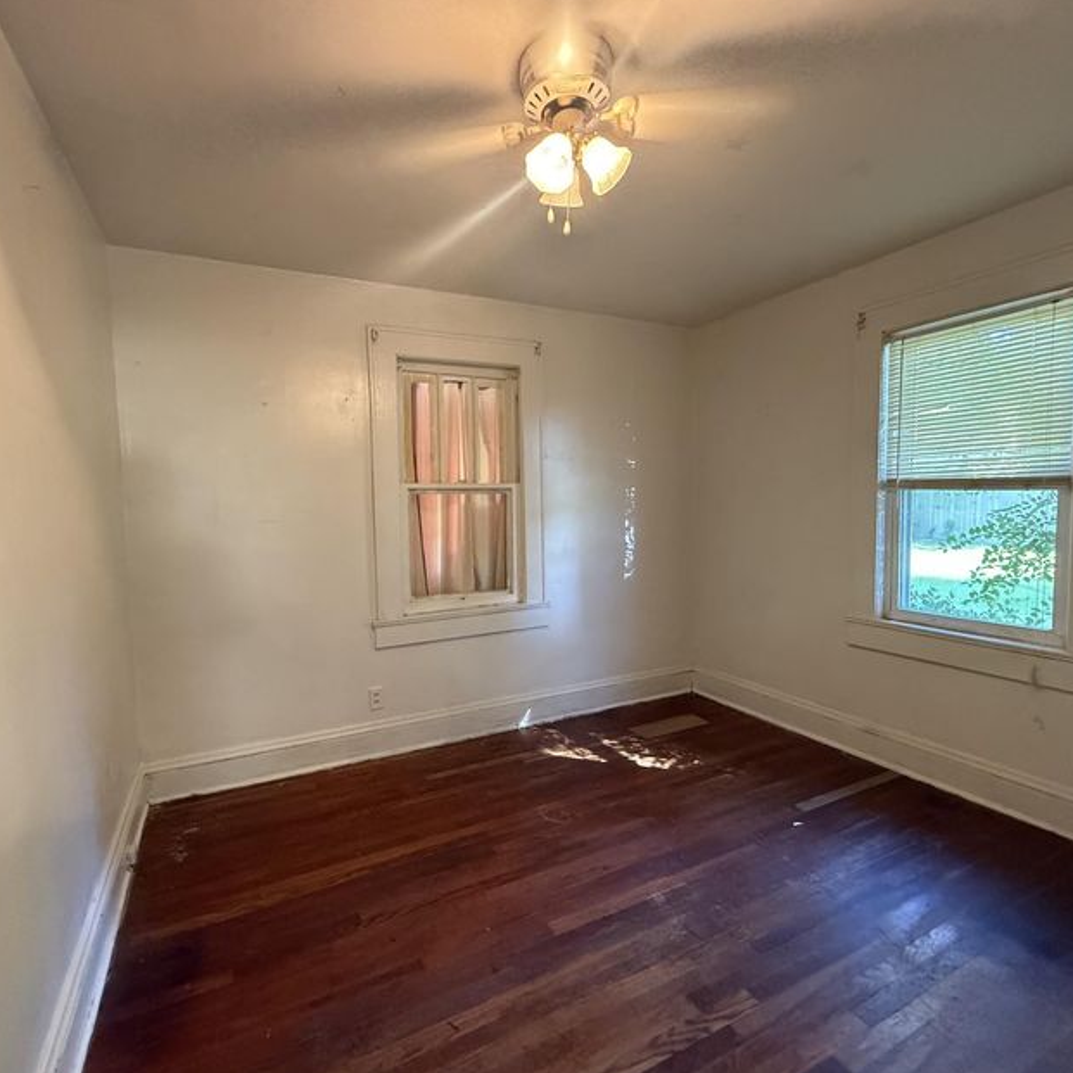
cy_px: 541
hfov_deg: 84.0
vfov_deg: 84.0
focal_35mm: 17
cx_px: 524
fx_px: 596
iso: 800
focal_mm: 2.22
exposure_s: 1/60
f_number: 2.2
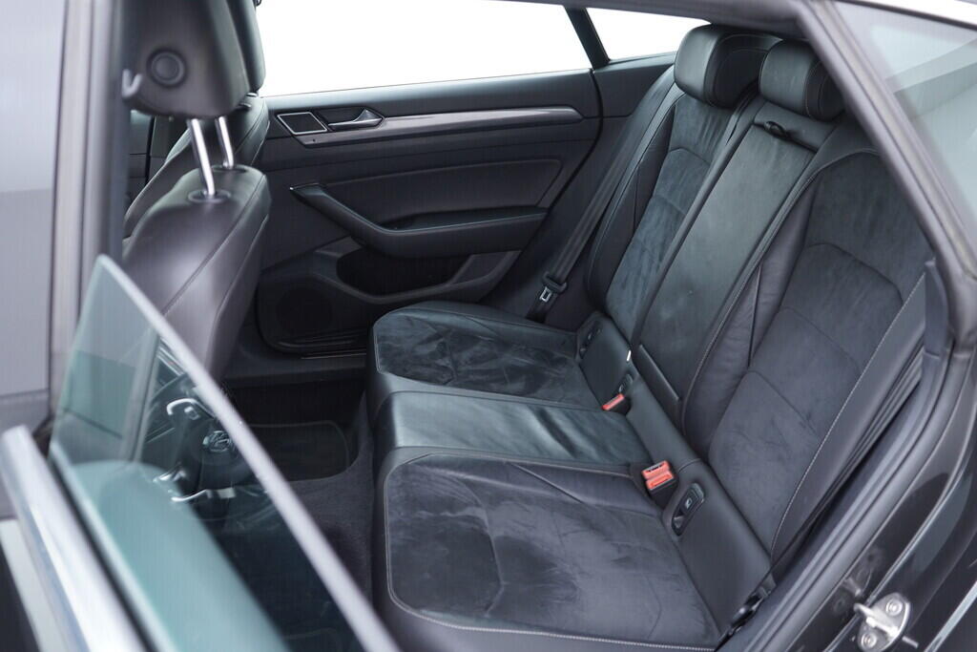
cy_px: 326
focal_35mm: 36
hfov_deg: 53.1
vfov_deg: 36.9
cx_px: 488
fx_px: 977
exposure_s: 1/40
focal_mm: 24
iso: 320
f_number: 2.8
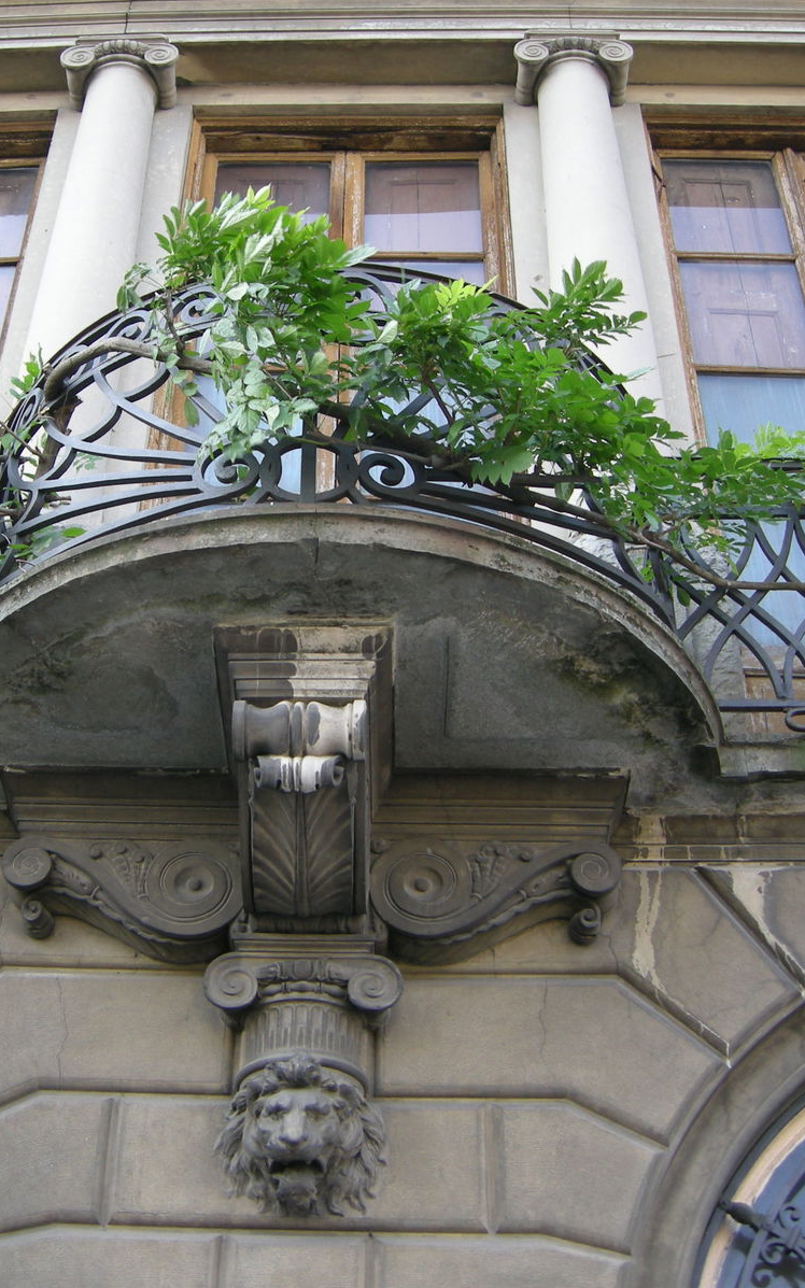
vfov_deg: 39.6
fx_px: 1790
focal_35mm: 51
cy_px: 643
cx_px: 323
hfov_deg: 25.3
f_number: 3
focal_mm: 7.5
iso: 64
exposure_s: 1/83.7
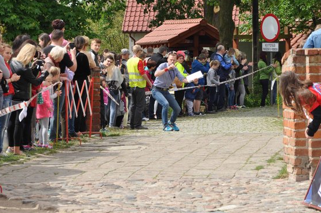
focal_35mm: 238
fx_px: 2116
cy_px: 89
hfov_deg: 8.7
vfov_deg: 5.8
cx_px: 168
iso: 200
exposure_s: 1/200
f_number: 11
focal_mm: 135
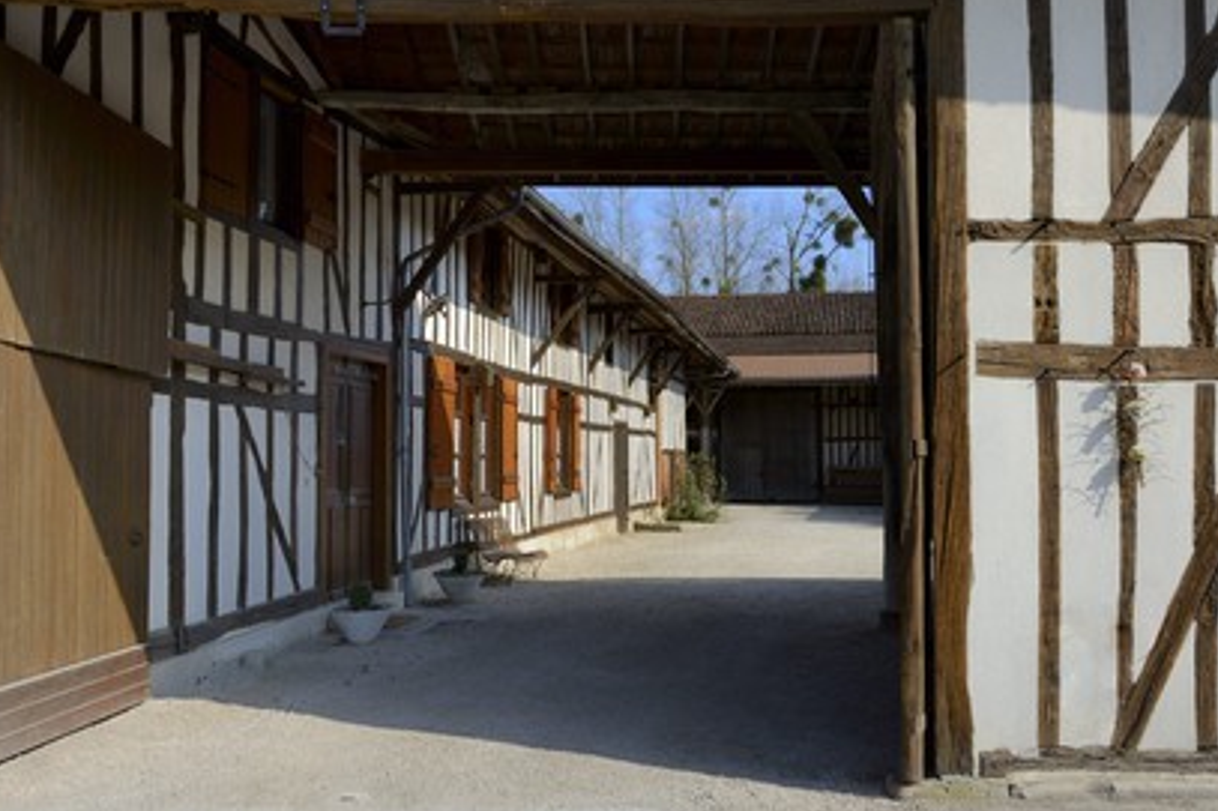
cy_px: 401
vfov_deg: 41.1
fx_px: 1082
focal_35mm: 32
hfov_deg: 58.7
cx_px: 602
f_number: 14
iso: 200
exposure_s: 1/125
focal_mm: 31
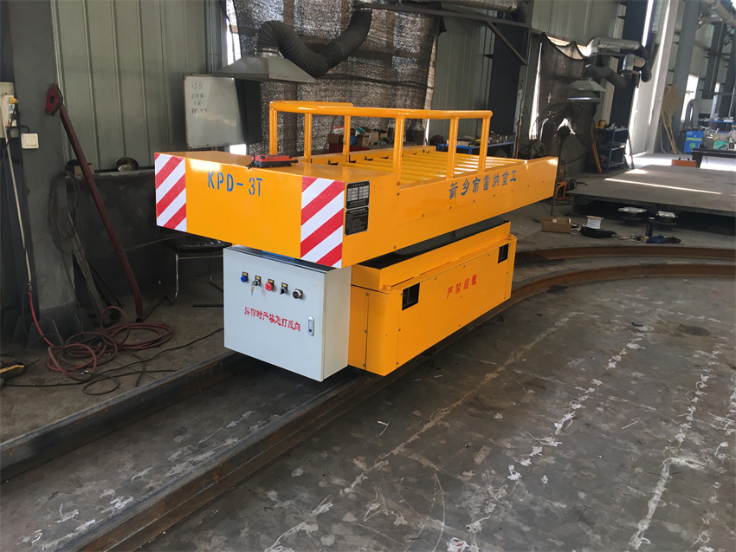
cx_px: 368
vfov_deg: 48.2
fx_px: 616
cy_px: 276
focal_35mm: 29
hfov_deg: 61.7
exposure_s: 1/33
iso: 25
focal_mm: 4.15
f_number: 2.2
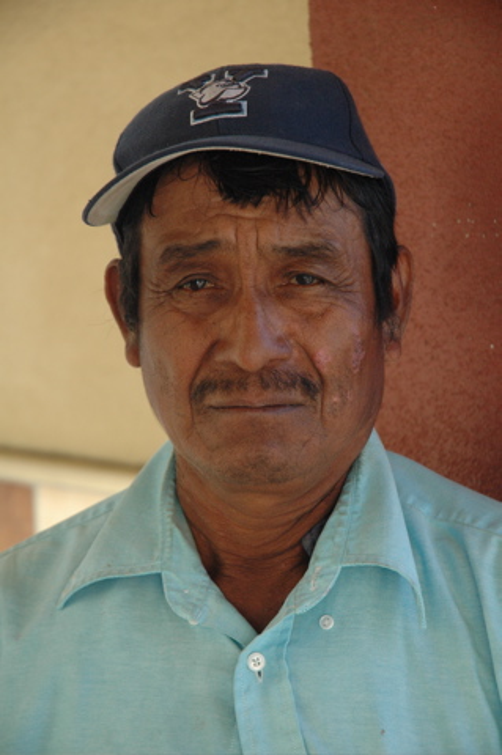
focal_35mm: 105
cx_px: 251
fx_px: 2201
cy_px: 378
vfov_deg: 19.5
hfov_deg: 13.0
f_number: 4.5
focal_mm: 70
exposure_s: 1/800
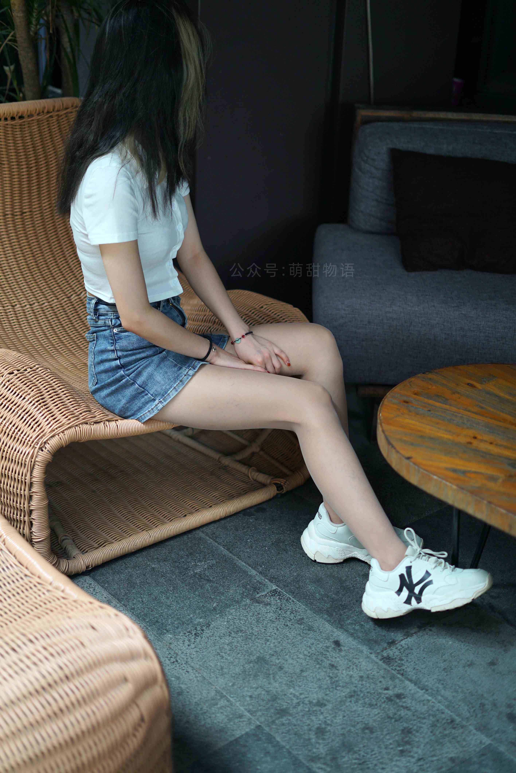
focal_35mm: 50
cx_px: 258
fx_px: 1074
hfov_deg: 27.0
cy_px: 386
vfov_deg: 39.6
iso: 200
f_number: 1.8
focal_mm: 50
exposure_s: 1/500
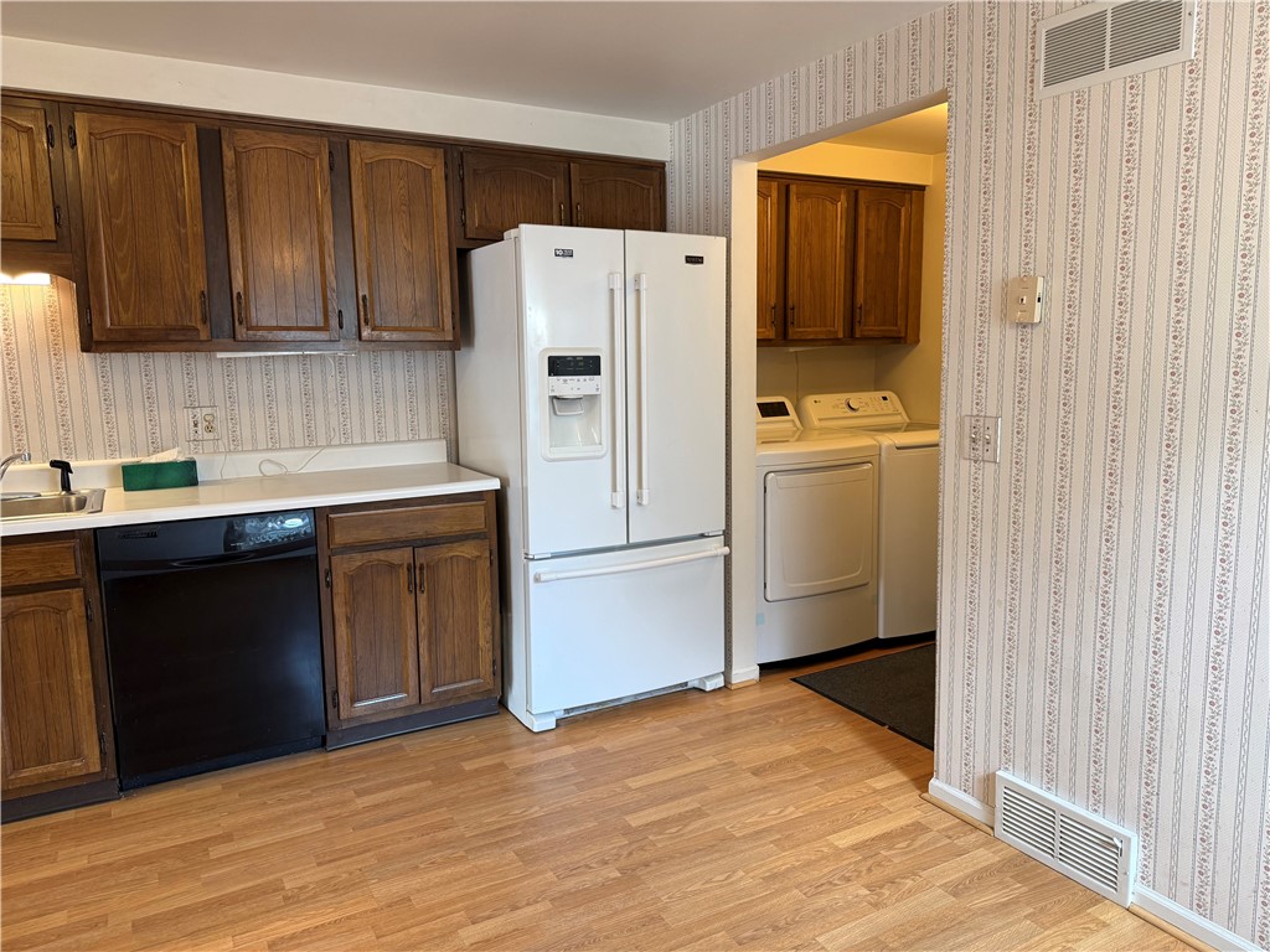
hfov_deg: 71.6
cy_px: 476
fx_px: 881
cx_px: 635
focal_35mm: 24
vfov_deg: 56.8
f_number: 1.78
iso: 200
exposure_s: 1/120
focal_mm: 6.76
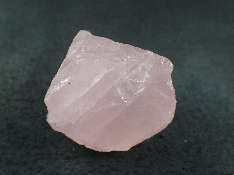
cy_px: 90
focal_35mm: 40
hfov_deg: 46.8
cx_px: 112
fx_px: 270
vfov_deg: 36.0
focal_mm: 6.86
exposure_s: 1/160
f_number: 2.7
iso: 125
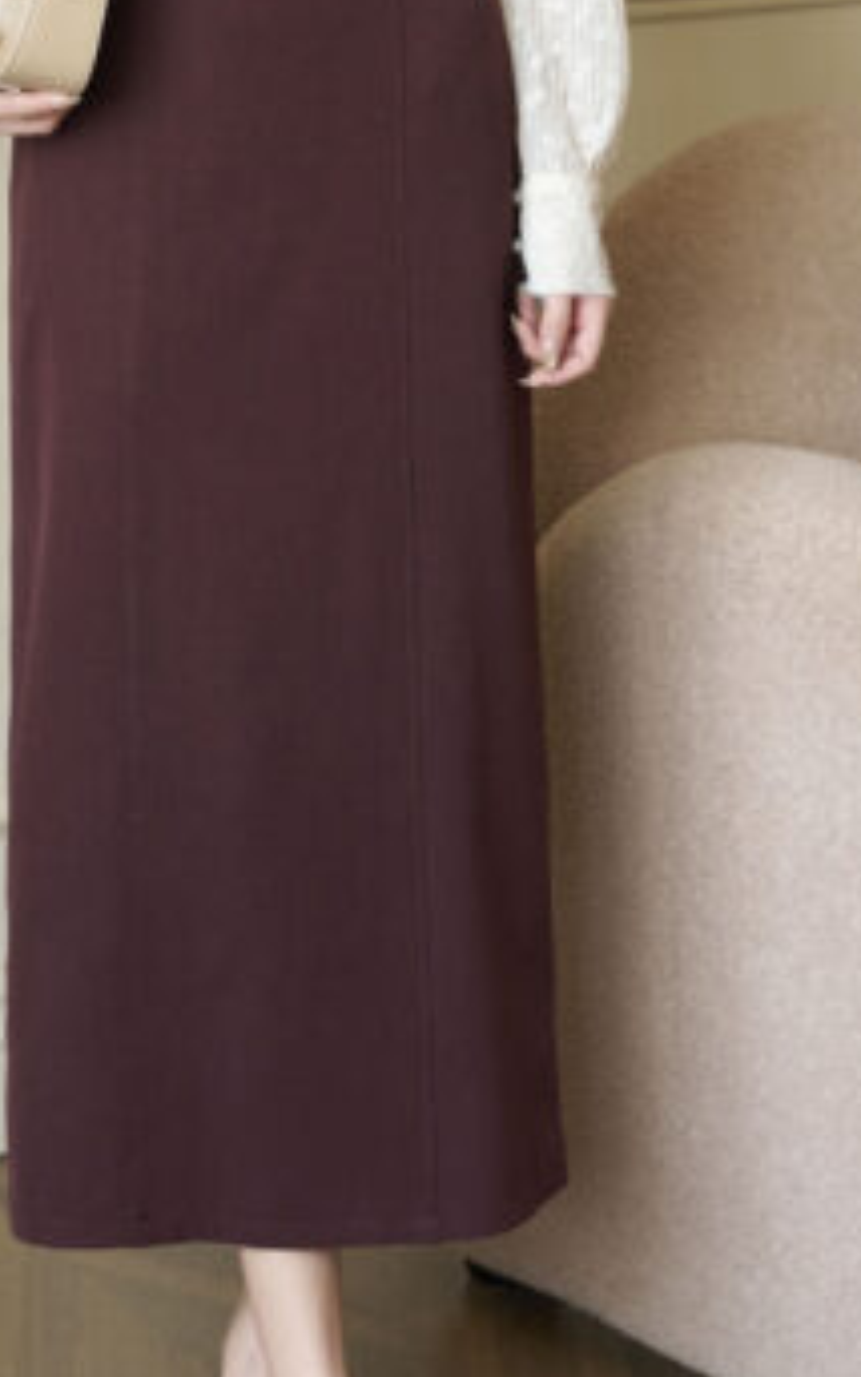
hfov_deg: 8.9
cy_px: 74
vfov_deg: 14.0
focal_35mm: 148
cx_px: 225
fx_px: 5552
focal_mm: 50
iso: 800
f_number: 4.5
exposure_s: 1/125
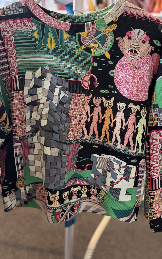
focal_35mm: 32
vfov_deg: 59.7
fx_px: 226
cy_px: 127
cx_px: 77
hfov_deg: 39.4
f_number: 1.78
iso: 250
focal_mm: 6.76
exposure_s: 1/50
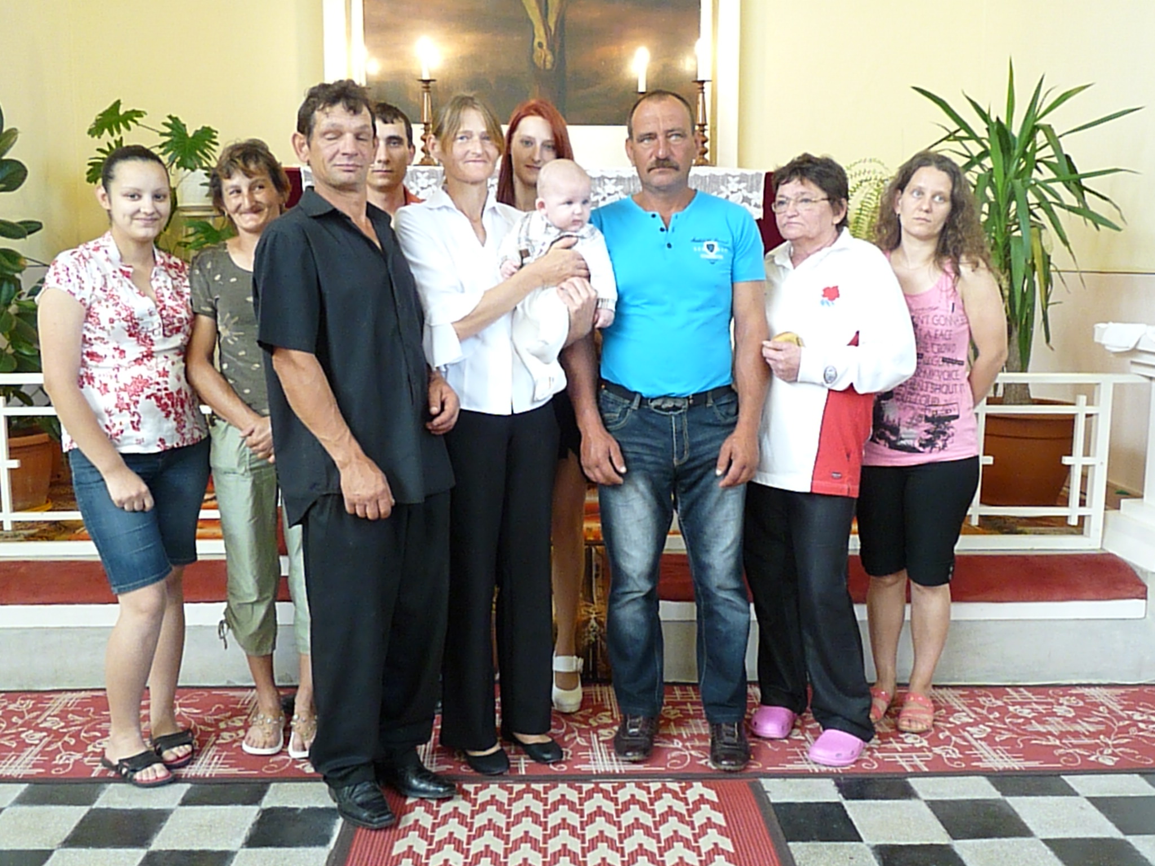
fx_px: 1134
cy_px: 433
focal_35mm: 34
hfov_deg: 54.0
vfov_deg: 41.8
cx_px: 578
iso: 1000
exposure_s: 1/30
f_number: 3
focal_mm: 6
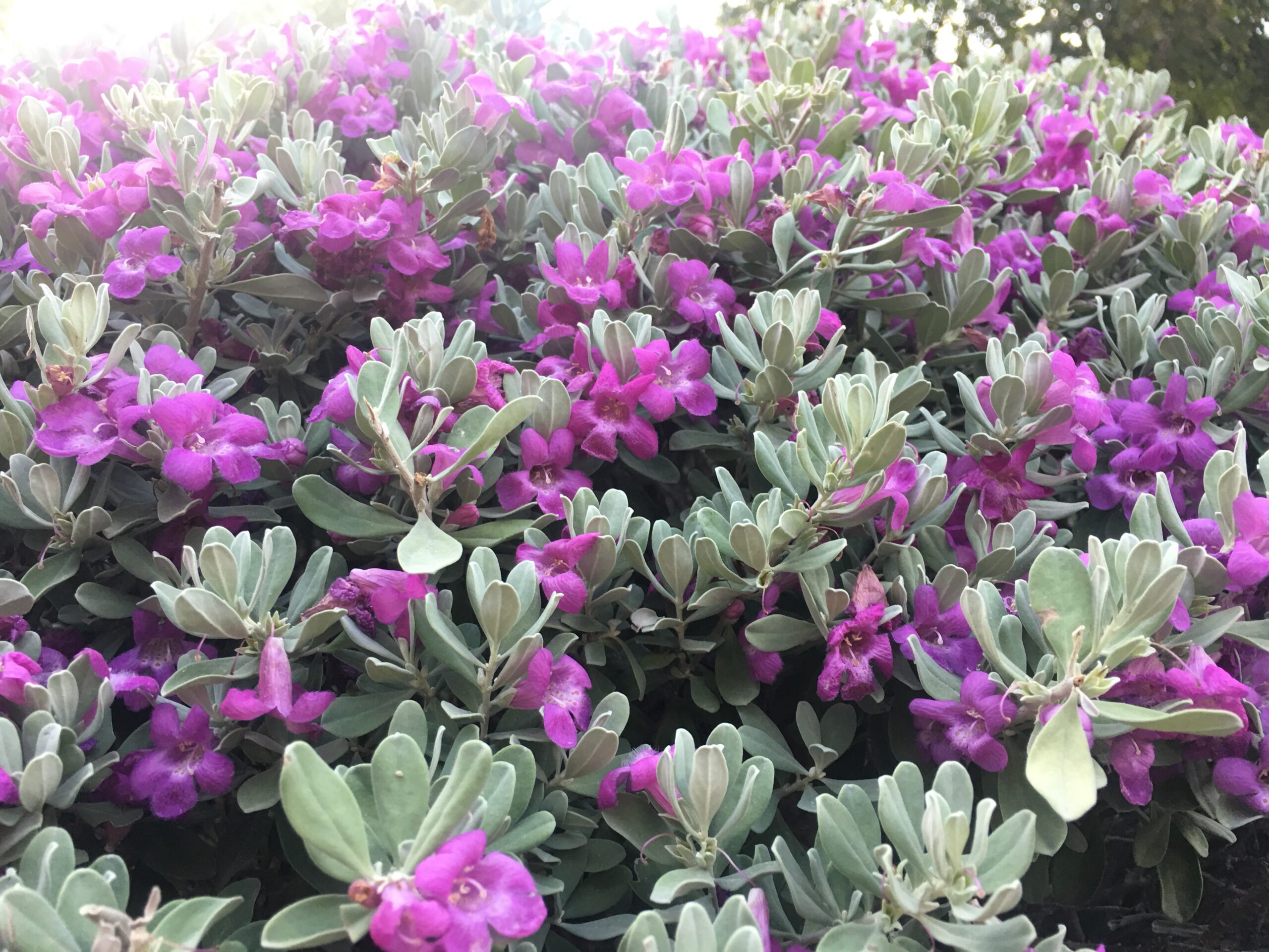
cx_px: 634
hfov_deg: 61.7
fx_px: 1063
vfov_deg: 48.2
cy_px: 476
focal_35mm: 29
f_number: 2.2
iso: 25
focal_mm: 4.15
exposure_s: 1/30
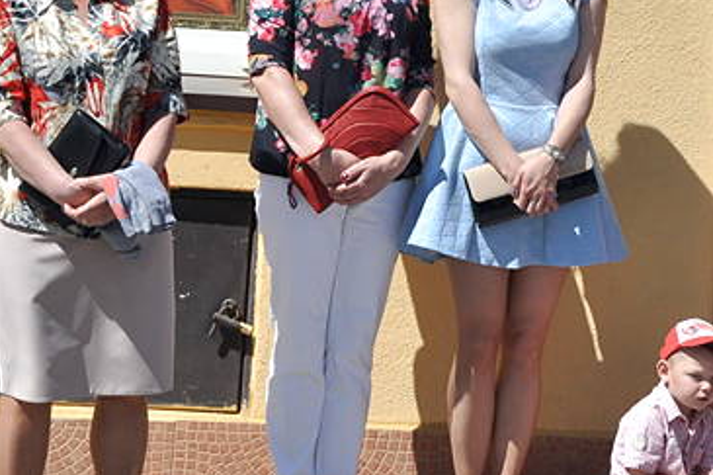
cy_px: 161
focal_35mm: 157
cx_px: 576
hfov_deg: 13.0
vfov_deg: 8.7
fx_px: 3111
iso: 400
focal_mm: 45
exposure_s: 1/500
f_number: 11
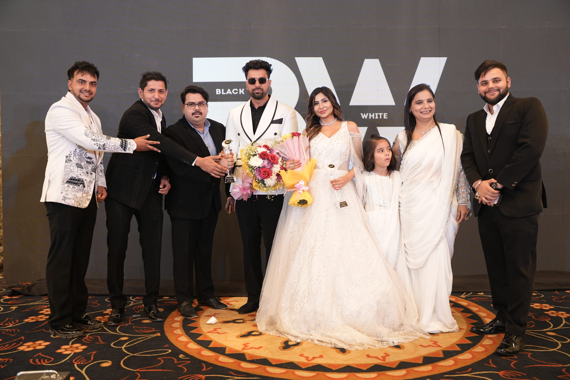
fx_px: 477
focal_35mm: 30
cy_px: 190
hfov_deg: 61.8
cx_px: 285
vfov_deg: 43.5
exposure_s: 1/100
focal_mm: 30.1
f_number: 2.8
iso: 800
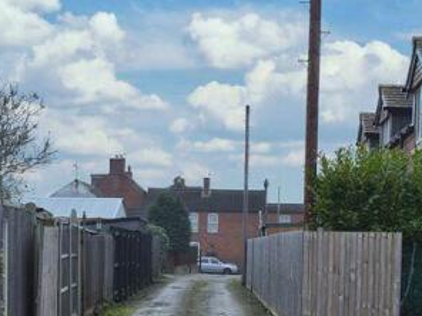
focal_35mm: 83
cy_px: 288
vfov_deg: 17.5
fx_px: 1012
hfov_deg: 23.5
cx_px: 174
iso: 160
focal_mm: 26
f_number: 8
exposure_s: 1/250
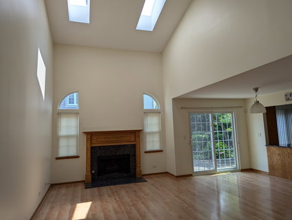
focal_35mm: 24
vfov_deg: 56.9
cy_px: 110
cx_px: 146
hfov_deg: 71.5
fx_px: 203
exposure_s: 1/418
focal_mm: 6.81
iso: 38
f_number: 1.85
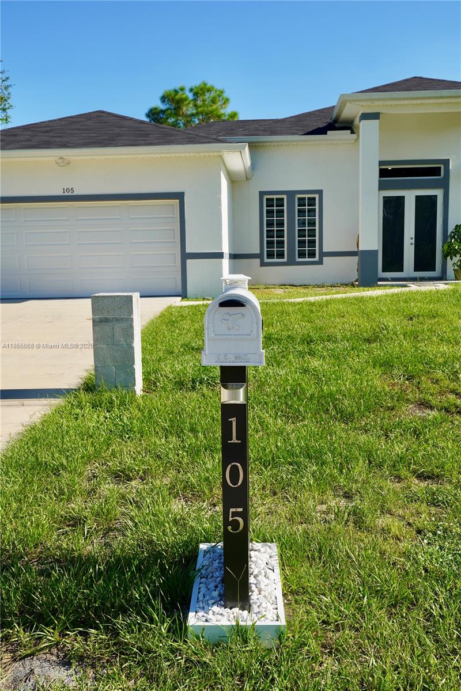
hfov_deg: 36.9
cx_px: 230
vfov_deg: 53.1
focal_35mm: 36
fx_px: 691
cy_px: 346
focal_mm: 24
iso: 125
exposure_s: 1/500
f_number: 5.6
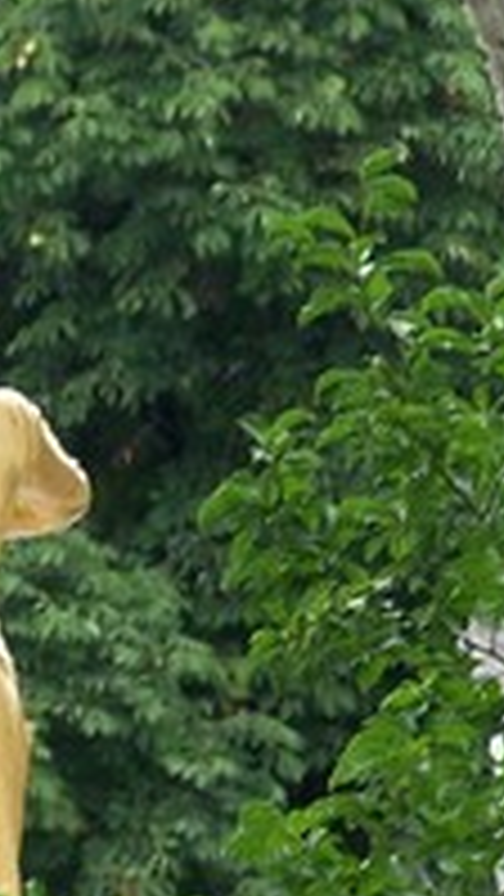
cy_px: 698
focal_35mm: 686
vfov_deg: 3.1
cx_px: -72
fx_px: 16291
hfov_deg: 1.8
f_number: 3.2
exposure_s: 1/100
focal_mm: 34.6
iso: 100
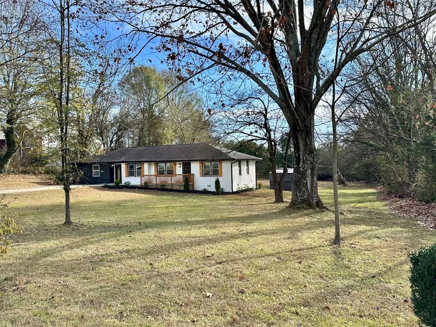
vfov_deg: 51.4
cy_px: 159
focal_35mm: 27
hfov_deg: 65.3
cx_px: 218
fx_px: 340
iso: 80
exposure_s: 1/1949
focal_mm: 6.86
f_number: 1.78
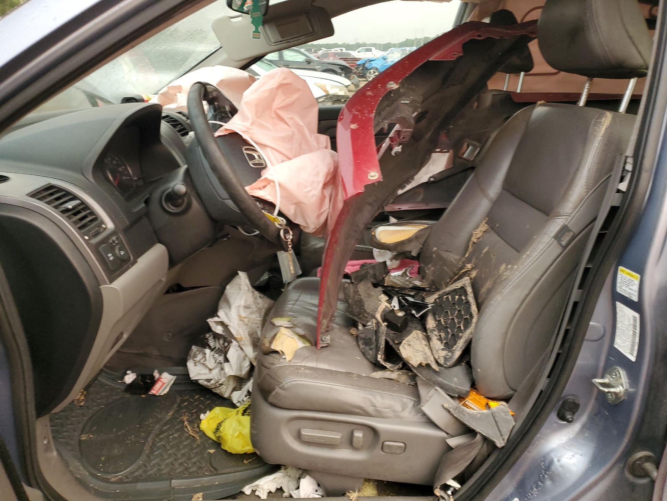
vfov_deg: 53.1
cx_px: 334
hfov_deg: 67.3
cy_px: 250
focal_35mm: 26
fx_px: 501
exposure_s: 1/60.2
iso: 145
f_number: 1.5
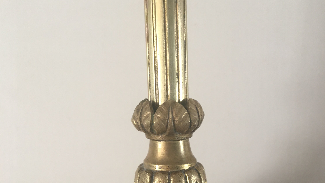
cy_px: 149
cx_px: 165
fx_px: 371
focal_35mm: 43
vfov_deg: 27.1
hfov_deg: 47.4
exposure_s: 1/33
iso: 64
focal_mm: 4.15
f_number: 2.2
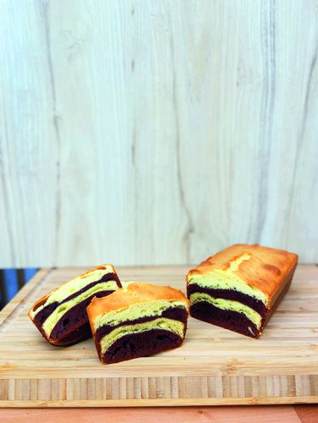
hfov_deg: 53.1
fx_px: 318
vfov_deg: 67.3
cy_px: 212
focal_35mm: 26
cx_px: 159
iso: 32
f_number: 1.8
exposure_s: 1/121
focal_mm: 4.25
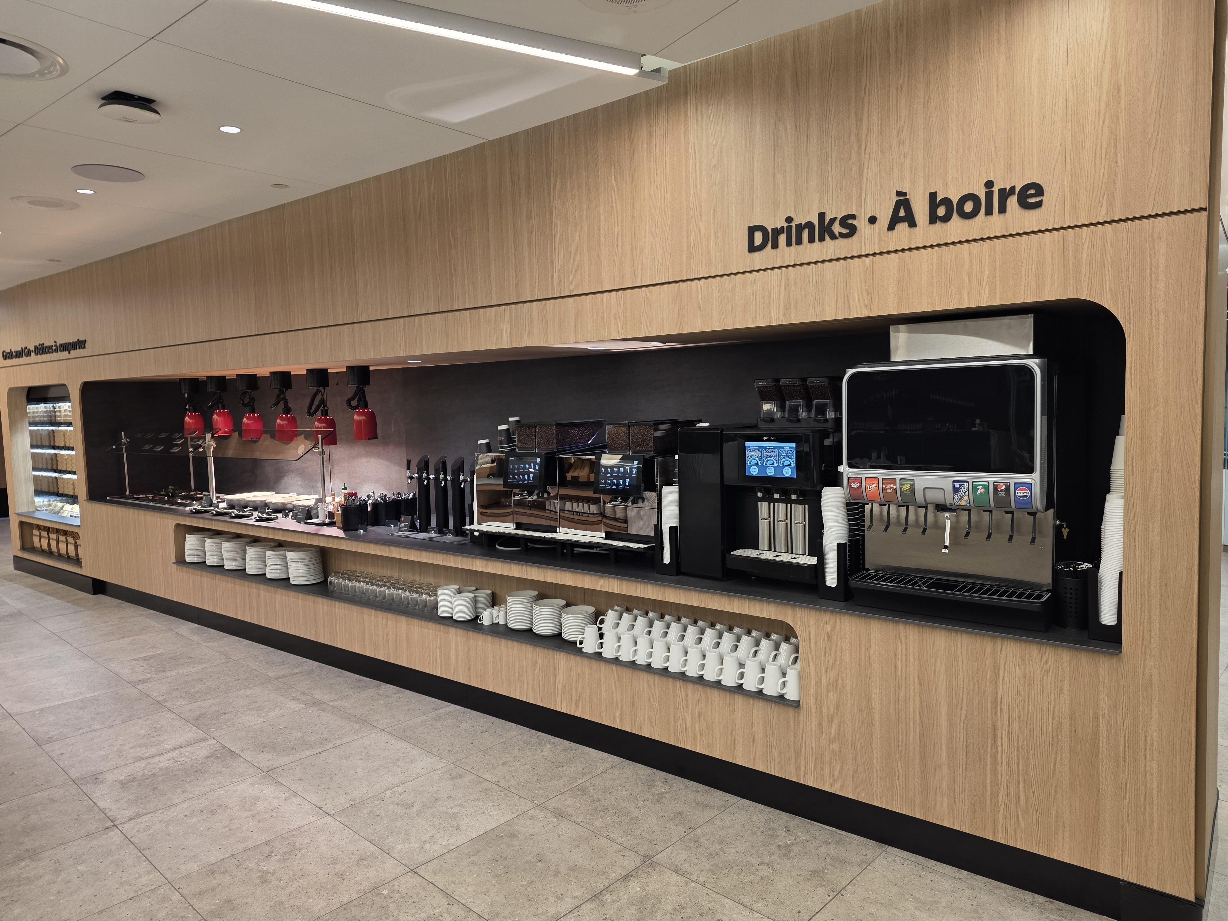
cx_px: 614
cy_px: 460
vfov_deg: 58.9
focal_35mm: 23
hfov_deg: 73.9
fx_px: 816
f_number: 1.7
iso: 160
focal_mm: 6.25
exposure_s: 1/54.4
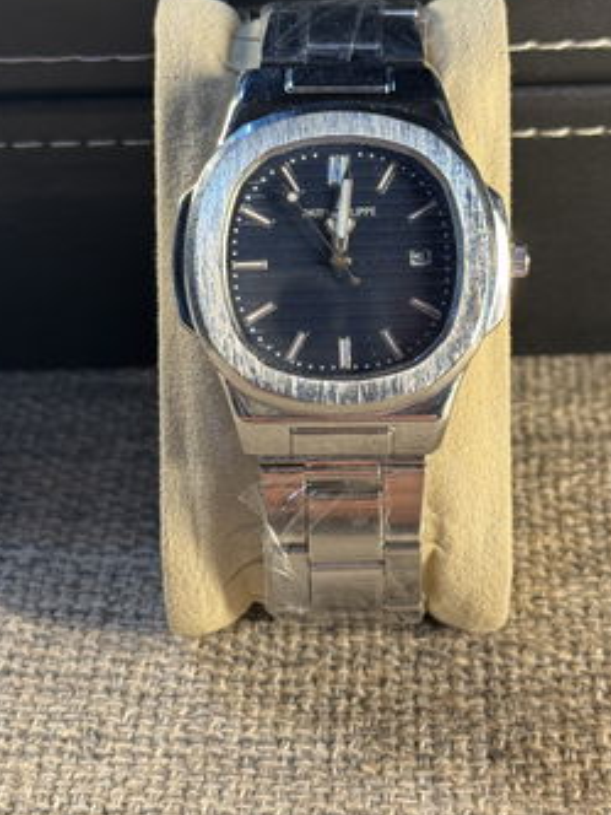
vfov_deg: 25.3
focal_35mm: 77
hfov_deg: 19.1
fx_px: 1812
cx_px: 317
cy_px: 362
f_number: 1.78
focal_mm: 6.76
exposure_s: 1/59
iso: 100
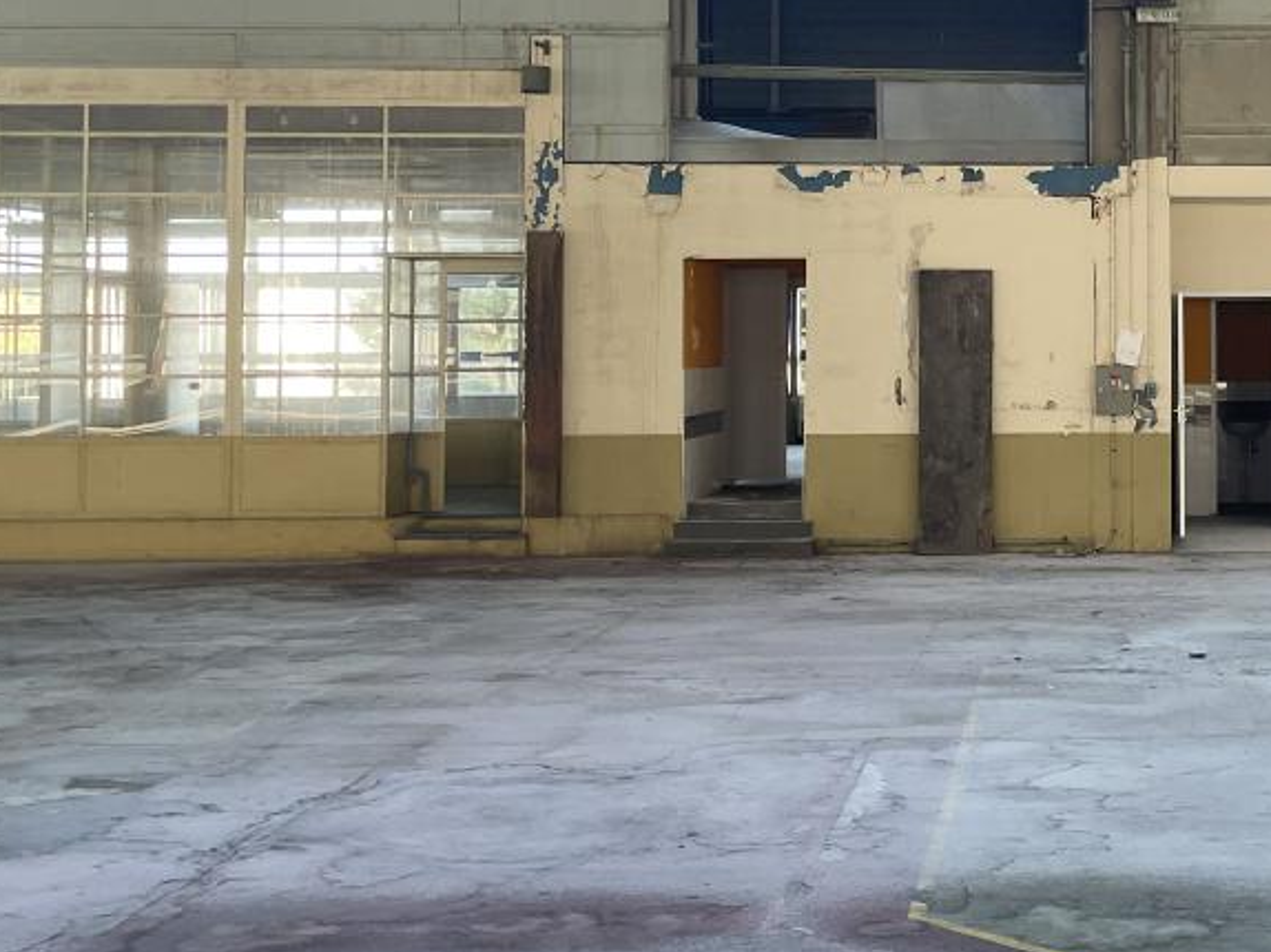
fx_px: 2129
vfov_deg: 25.0
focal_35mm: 58
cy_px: 263
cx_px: 1120
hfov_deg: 31.8
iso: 80
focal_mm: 4.2
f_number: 1.6
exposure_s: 1/121
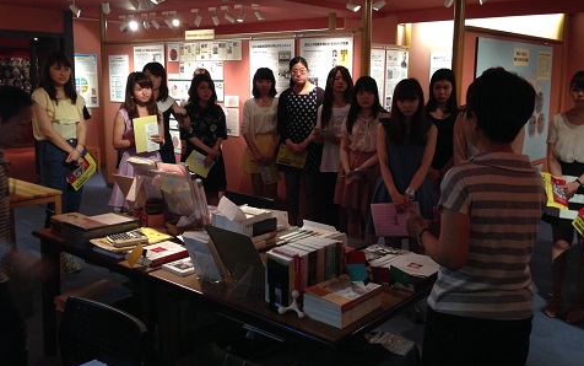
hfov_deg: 54.0
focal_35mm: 36
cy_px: 155
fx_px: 573
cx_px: 292
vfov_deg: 35.3
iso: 125
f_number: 2.4
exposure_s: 1/20
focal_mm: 4.12
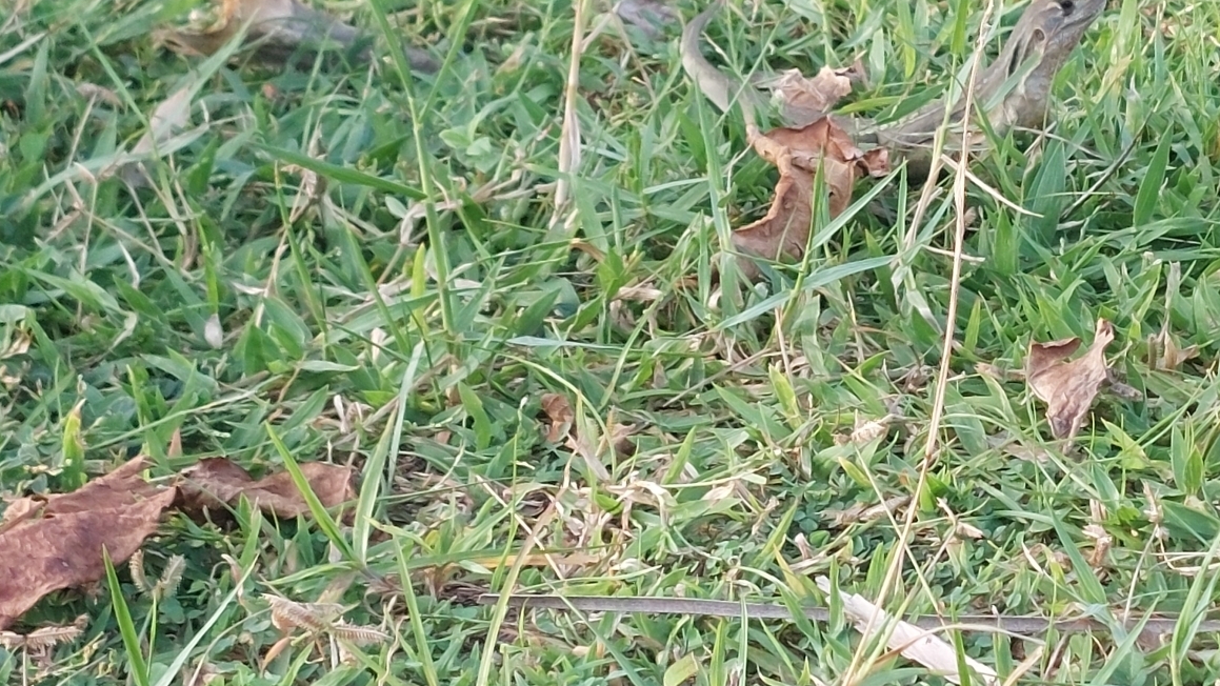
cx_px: 716
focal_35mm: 47
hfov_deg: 43.6
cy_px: 117
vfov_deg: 24.9
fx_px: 1520
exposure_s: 1/126
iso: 40
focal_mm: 5.23
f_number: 1.8
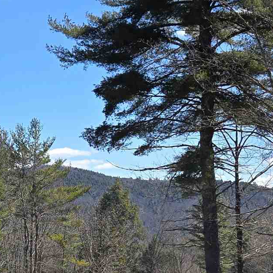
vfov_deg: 17.0
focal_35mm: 99
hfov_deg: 17.5
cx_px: 84
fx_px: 883
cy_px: 296
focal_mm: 5.4
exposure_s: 1/1445
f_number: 1.8
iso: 25
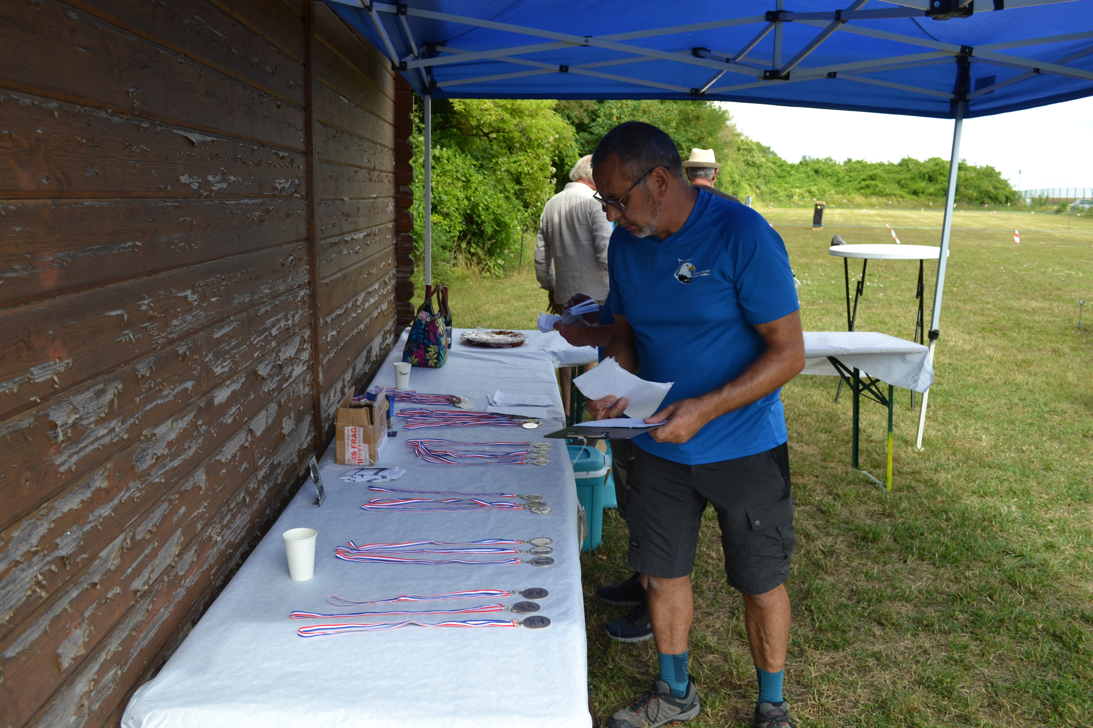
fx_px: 911
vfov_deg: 43.6
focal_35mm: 30
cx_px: 546
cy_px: 364
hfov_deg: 61.9
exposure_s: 1/125
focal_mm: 20
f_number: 5.6
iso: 100
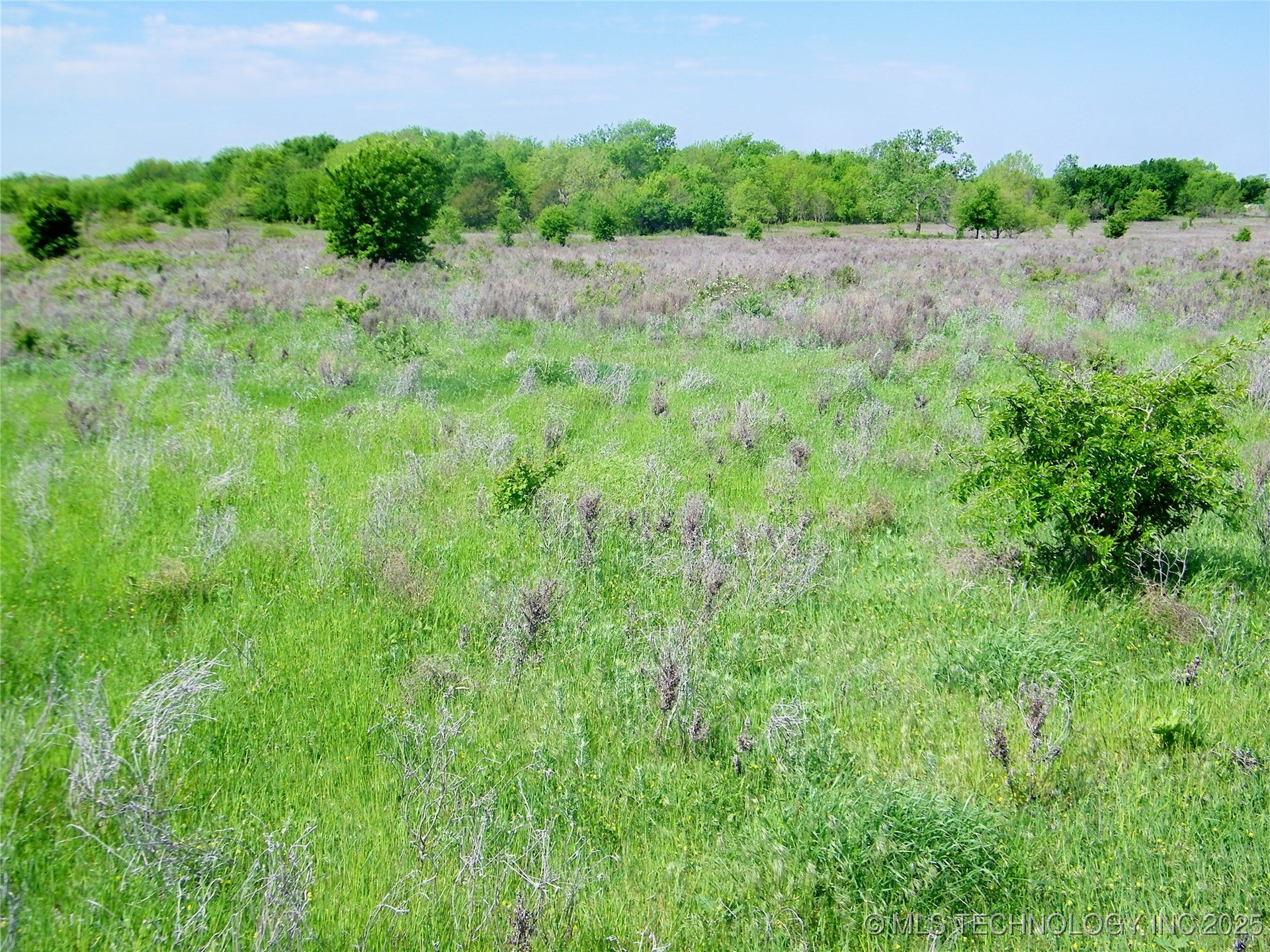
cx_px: 635
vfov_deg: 32.9
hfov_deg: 42.9
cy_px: 476
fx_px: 1614
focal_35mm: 44
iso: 80
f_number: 7.8
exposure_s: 1/160
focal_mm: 7.9
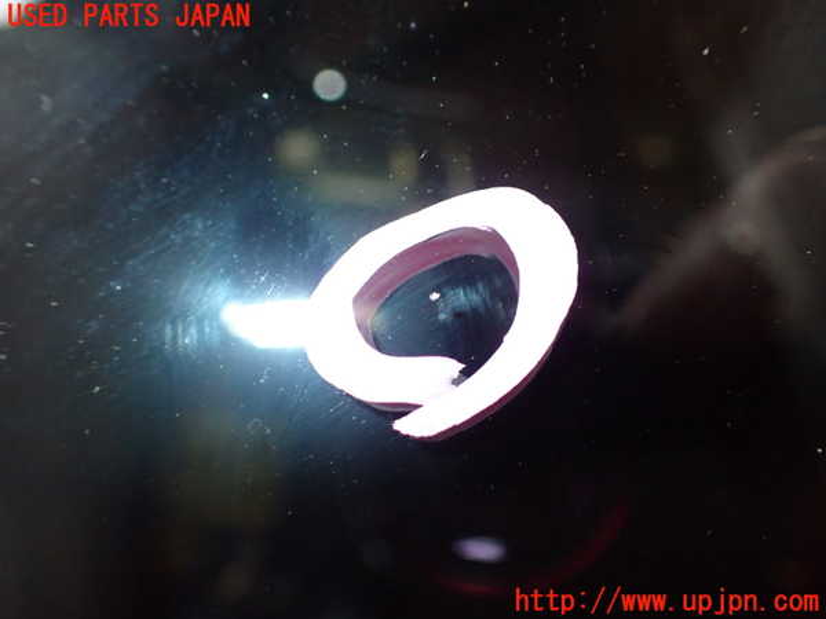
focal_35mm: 30
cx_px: 413
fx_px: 716
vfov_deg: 46.8
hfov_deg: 60.0
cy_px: 310
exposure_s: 1/30
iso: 800
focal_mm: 5.4
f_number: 6.3
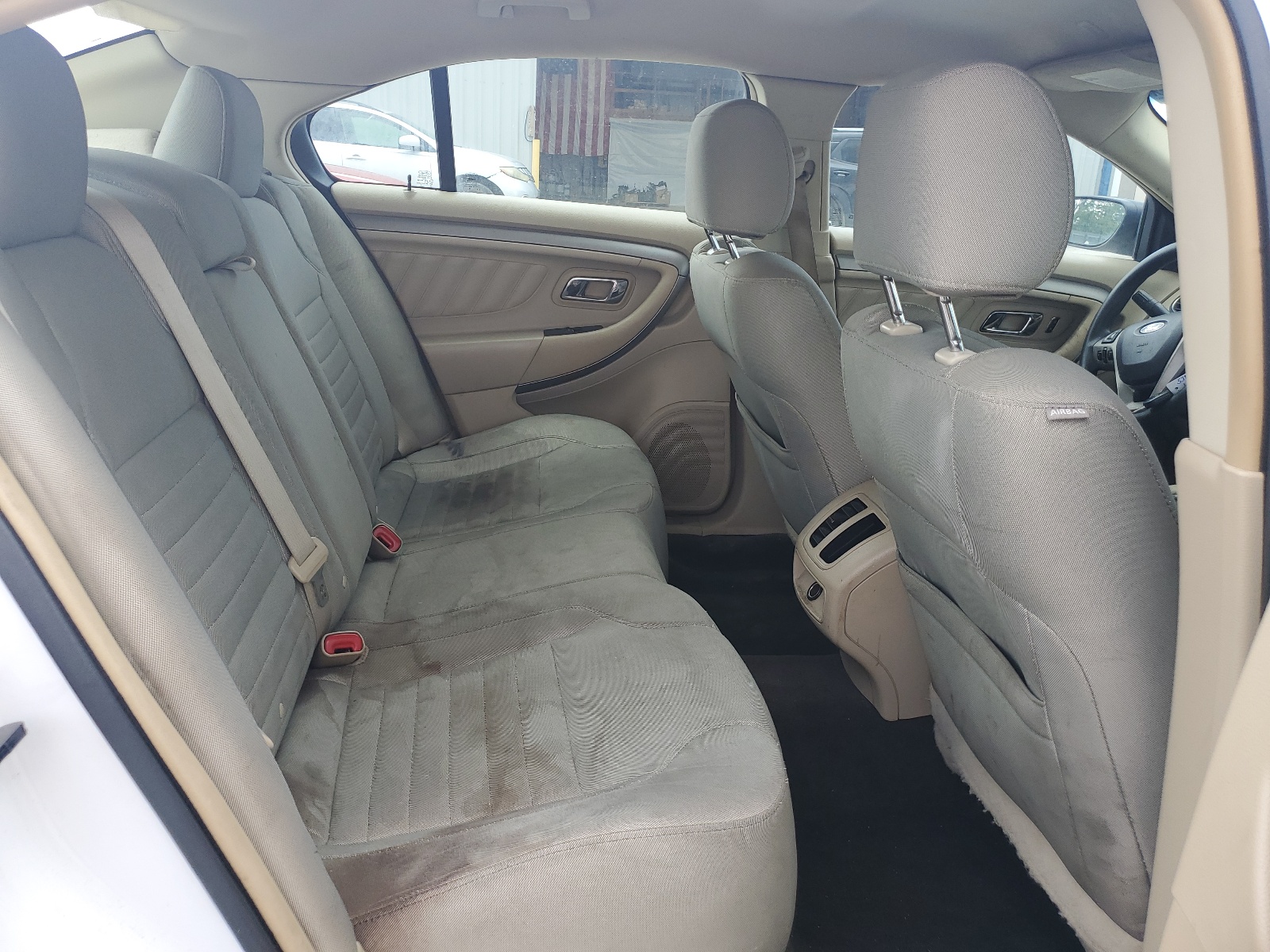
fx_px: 954
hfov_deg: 67.3
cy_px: 476
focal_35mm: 26
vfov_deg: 53.1
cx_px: 635
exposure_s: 1/435
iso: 50
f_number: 1.5
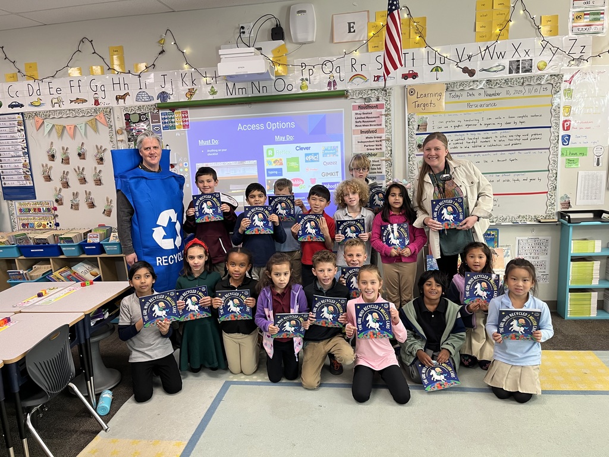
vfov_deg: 53.1
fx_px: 457
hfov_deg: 67.3
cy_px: 228
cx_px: 304
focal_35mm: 26
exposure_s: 1/60
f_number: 1.6
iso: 100
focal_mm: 5.1
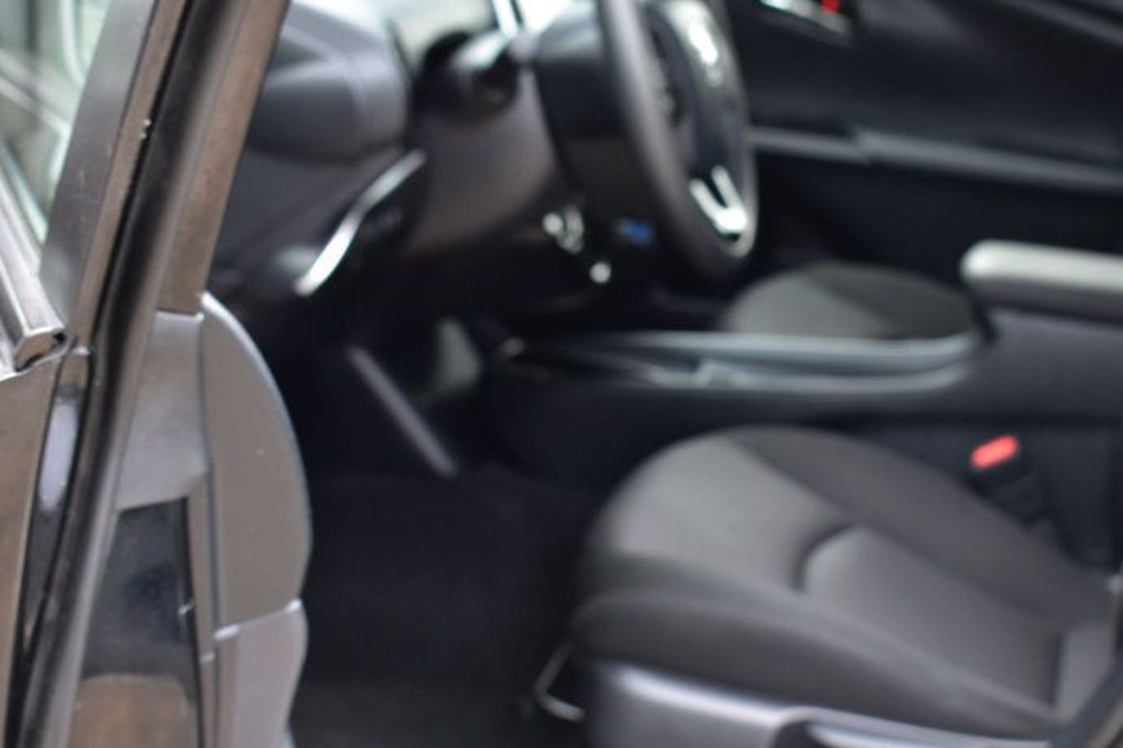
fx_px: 2620
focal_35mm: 84
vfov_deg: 16.2
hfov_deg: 24.1
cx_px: 726
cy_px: 494
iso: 400
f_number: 6.3
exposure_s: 1/15
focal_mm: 38
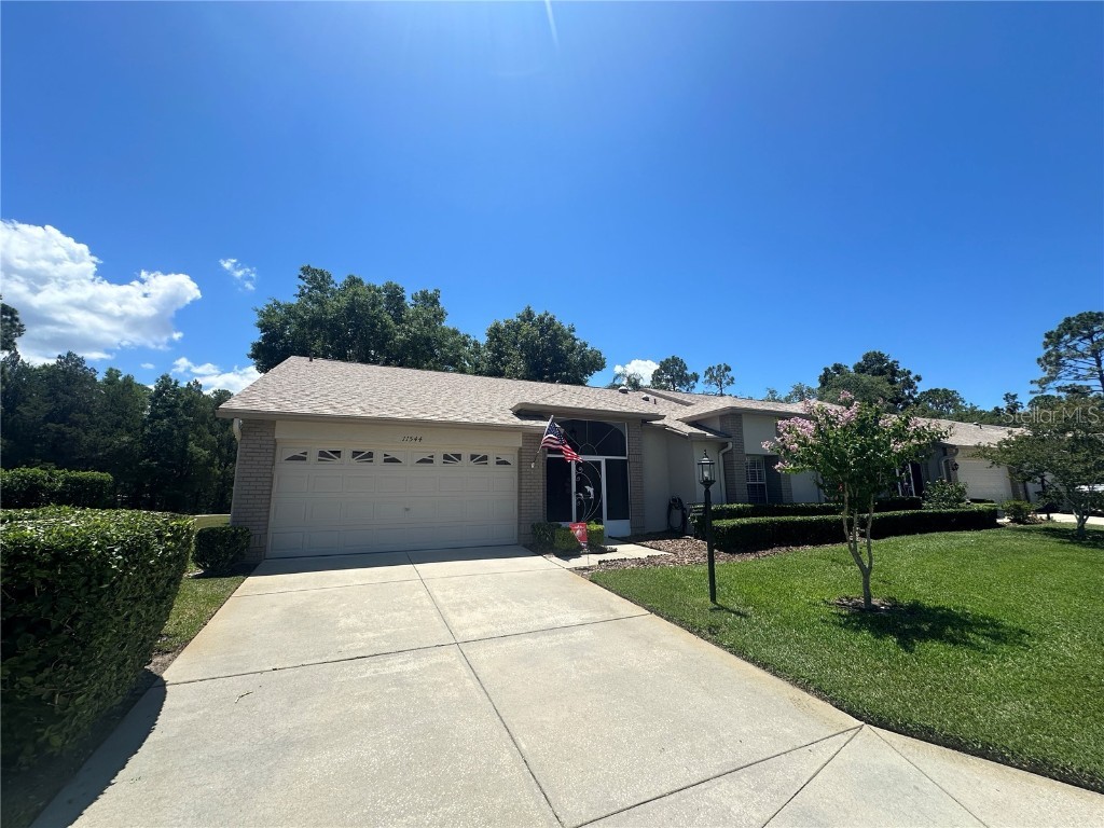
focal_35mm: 14
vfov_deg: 85.7
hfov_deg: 102.1
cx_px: 552
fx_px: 446
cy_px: 414
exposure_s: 1/1984
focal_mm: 2.22
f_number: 2.2
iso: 40
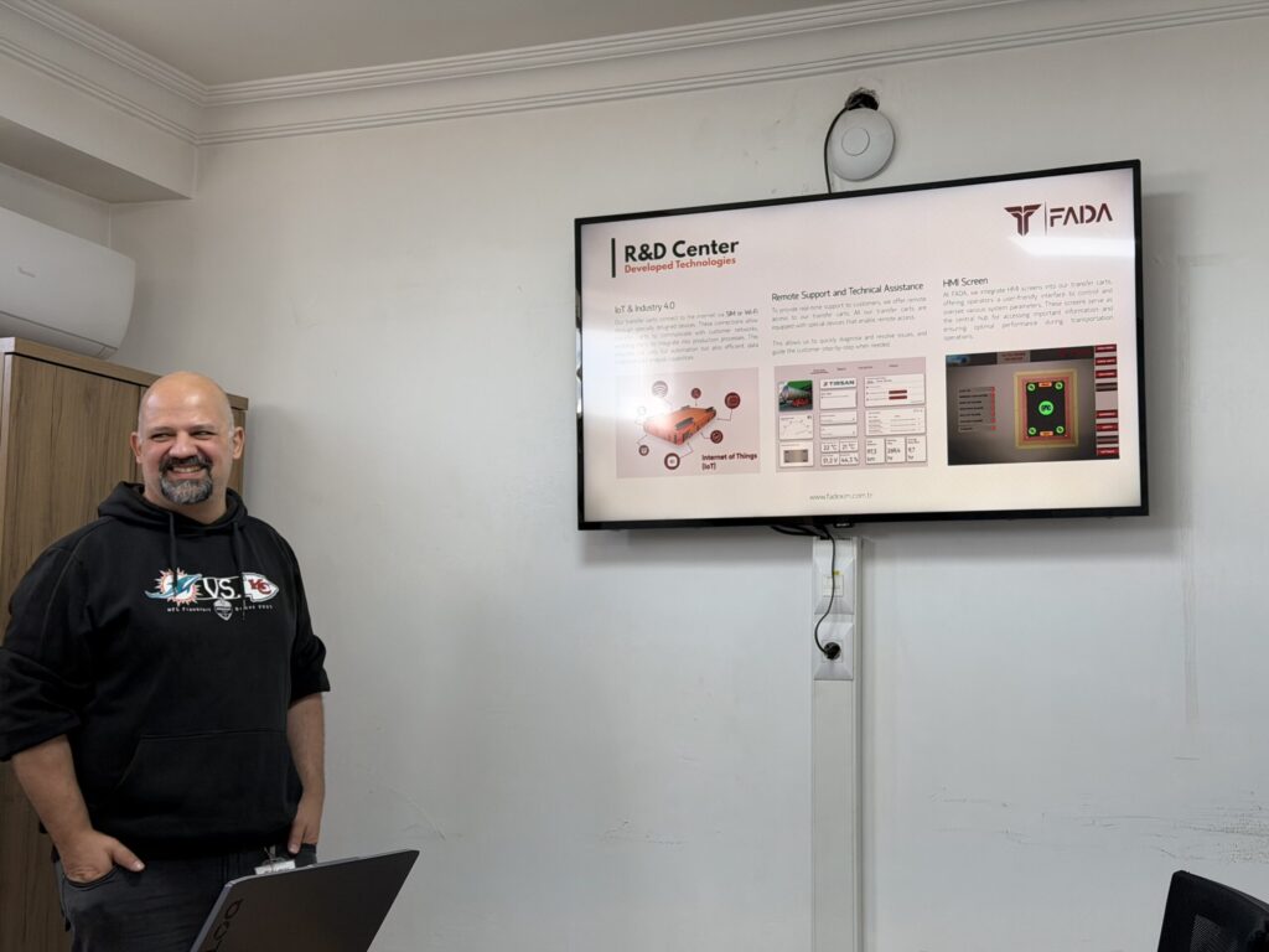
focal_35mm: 48
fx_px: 1760
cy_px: 476
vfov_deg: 30.3
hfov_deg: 39.7
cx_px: 634
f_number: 1.78
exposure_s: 1/100
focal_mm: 6.76
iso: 80
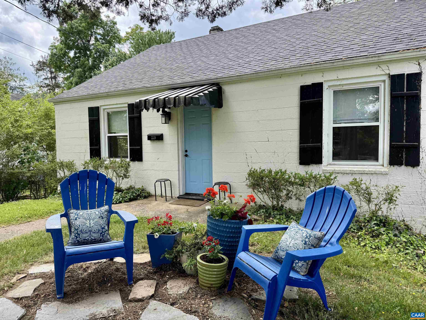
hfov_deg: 71.6
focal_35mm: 24
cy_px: 160
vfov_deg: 56.8
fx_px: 295
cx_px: 213
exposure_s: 1/1010
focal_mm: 6.76
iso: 80
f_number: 1.78
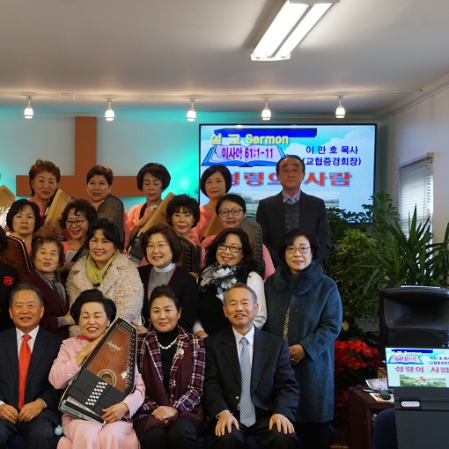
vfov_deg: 28.6
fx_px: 880
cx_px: 122
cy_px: 220
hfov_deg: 28.3
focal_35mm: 60
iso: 1000
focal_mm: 30
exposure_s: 1/60
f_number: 6.3
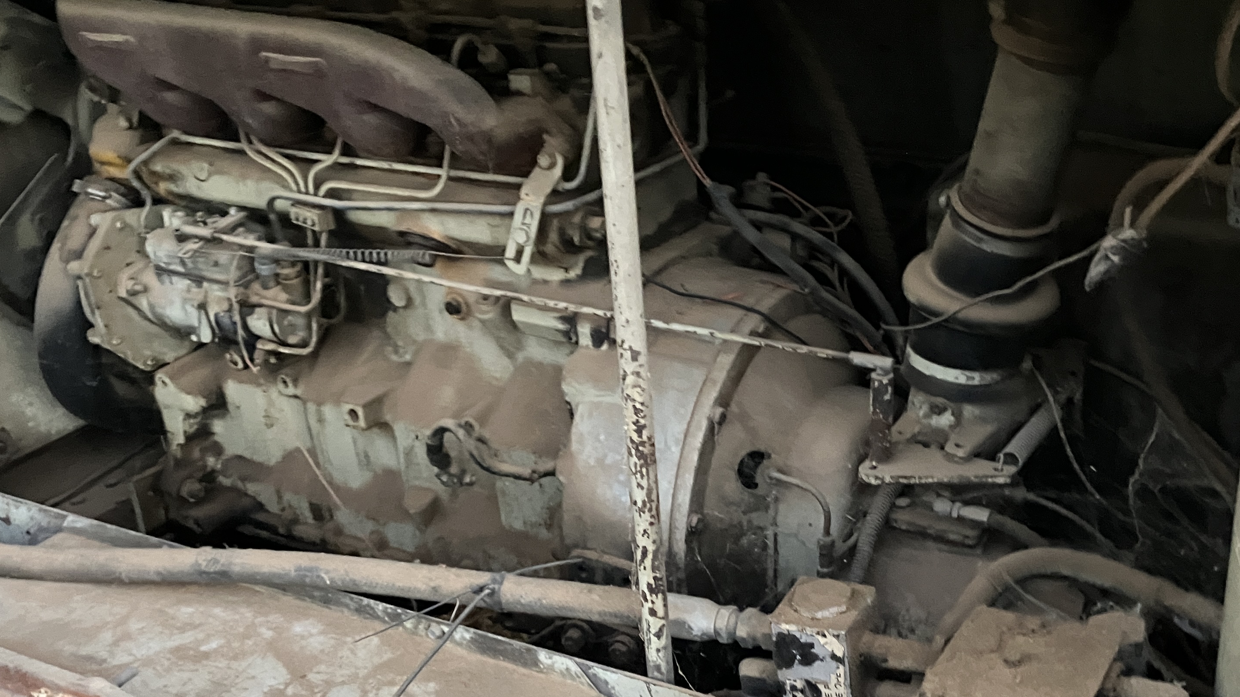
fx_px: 1414
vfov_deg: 27.1
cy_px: 579
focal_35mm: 43
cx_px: 754
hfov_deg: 47.0
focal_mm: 3.99
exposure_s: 1/23
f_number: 1.8
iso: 640
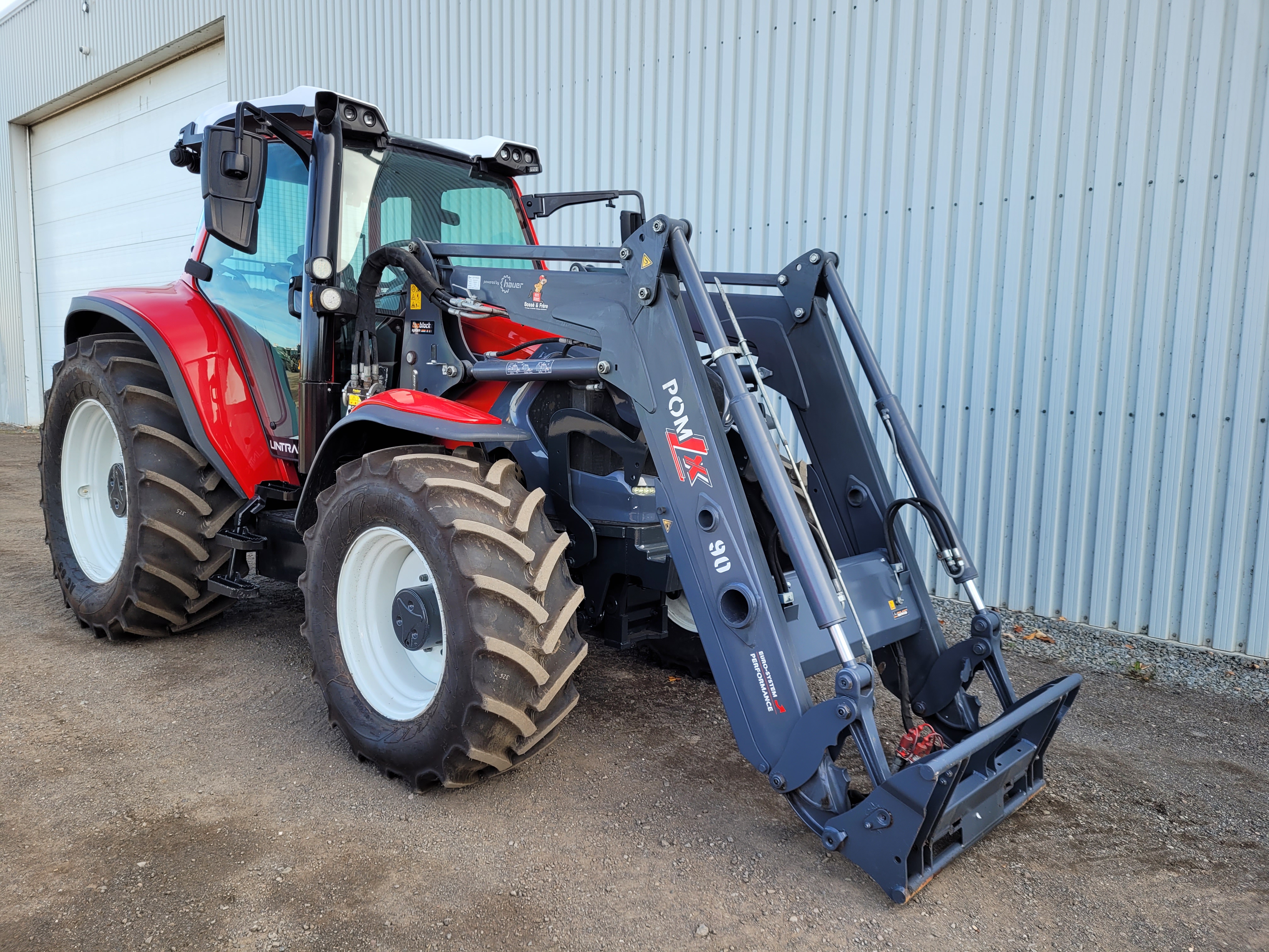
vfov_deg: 53.1
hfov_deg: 67.3
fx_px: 953
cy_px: 476
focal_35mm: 26
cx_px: 634
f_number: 1.8
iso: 40
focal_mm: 5.4
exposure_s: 1/384
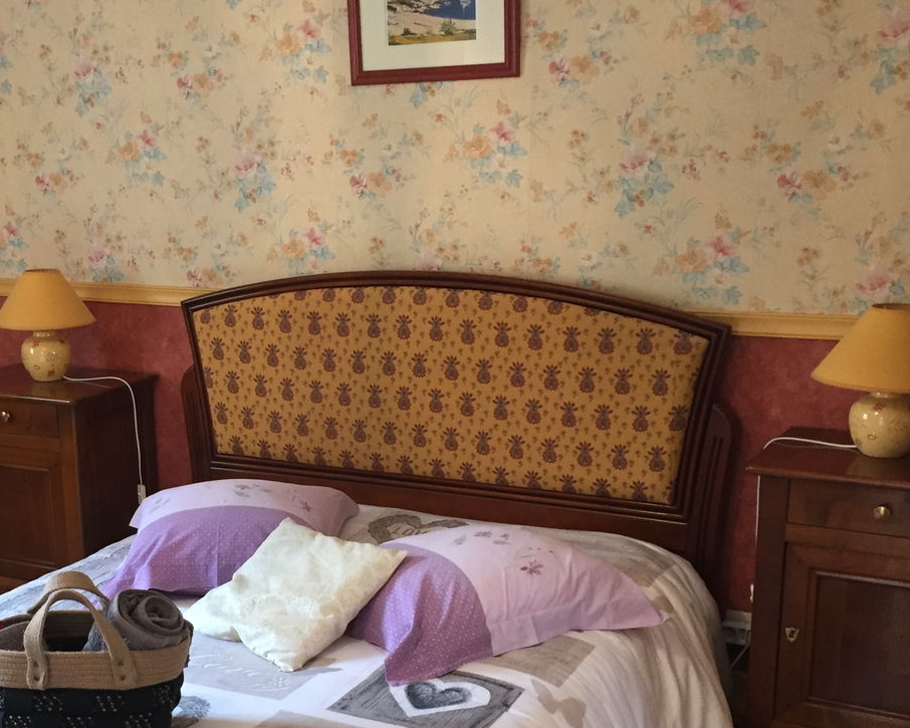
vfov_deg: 29.9
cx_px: 282
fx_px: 1347
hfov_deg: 36.8
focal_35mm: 50
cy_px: 515
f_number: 2.2
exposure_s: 1/33
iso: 200
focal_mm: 4.15
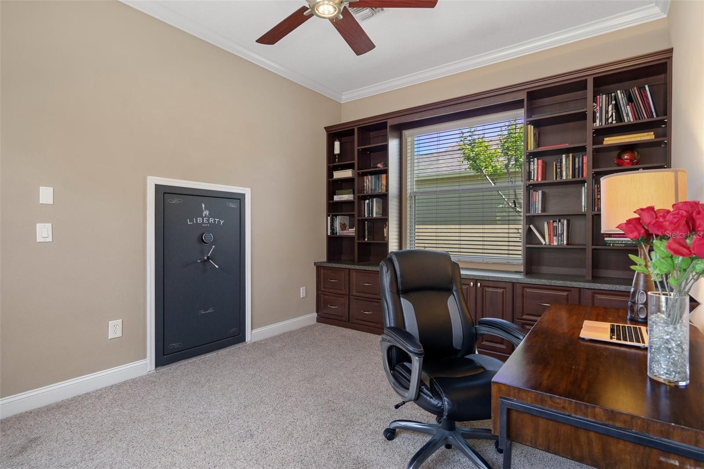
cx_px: 352
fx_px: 332
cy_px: 234
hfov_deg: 93.3
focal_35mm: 17
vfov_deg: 70.4
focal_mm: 17
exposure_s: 6
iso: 320
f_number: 8
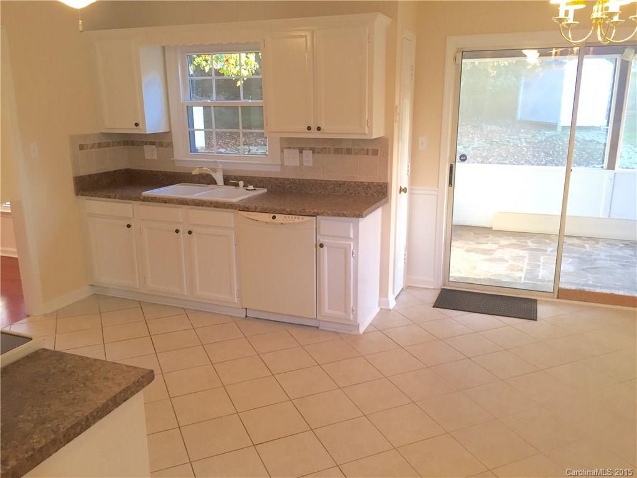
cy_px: 239
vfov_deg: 48.2
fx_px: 534
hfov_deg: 61.7
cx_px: 318
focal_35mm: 29
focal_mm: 4.15
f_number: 2.2
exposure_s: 1/30
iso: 64
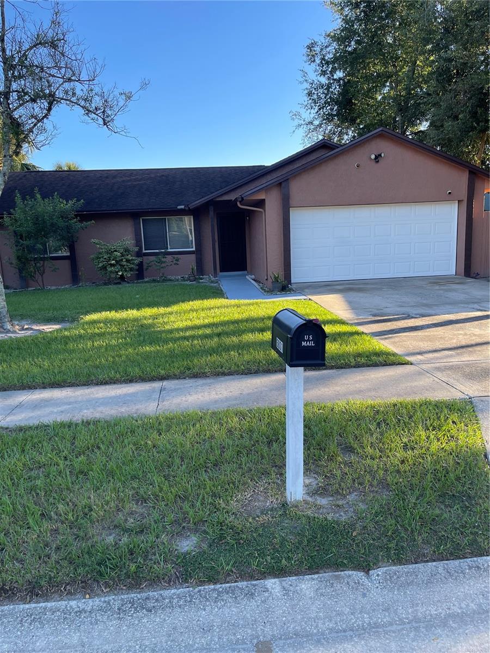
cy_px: 326
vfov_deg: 69.4
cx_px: 245
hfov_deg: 54.9
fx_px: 472
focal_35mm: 25
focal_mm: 5.1
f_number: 1.6
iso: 32
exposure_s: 1/516
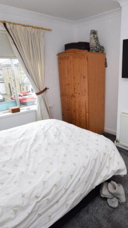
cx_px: 95
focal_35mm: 24
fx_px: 145
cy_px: 113
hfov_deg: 46.1
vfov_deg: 76.3
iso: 400
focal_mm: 10
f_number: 5.6
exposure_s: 1/125
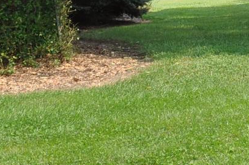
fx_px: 939
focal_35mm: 136
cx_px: 369
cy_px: -125
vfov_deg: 9.6
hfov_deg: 14.2
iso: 200
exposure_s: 1/200
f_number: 7.1
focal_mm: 18
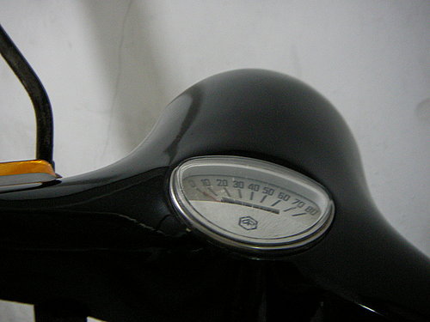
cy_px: 161
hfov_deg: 27.0
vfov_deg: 20.4
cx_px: 215
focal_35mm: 72
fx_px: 894
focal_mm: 12
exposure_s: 1/2
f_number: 3.8
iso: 200
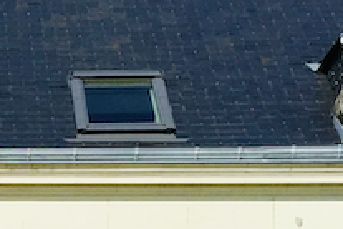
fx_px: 1524
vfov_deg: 8.3
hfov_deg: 12.2
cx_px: -191
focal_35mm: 160
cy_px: 372
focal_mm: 4.15
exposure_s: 1/3968
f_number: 2.2
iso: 32
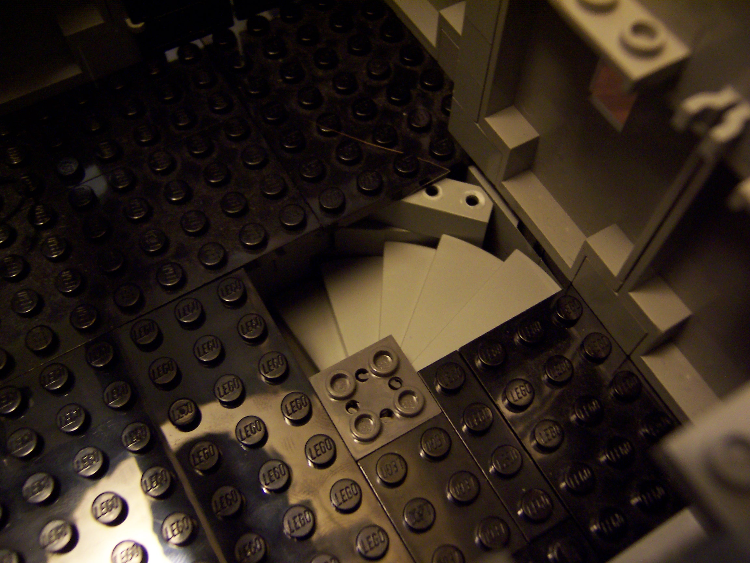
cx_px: 375
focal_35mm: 33
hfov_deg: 55.4
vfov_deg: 42.9
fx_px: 715
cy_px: 282
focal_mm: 5.5
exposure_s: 1/8
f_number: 2.8
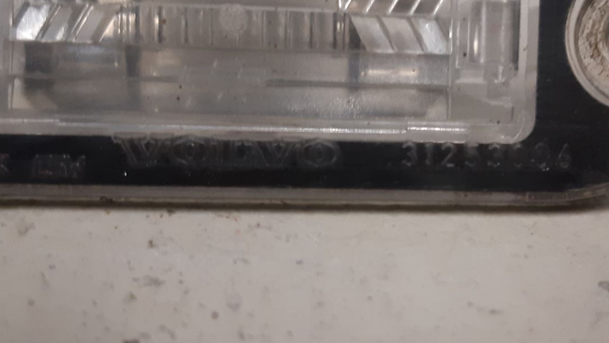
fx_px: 856
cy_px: 168
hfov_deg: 38.8
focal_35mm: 53
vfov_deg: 22.6
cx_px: 395
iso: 200
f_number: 1.7
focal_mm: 3.93
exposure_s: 1/50
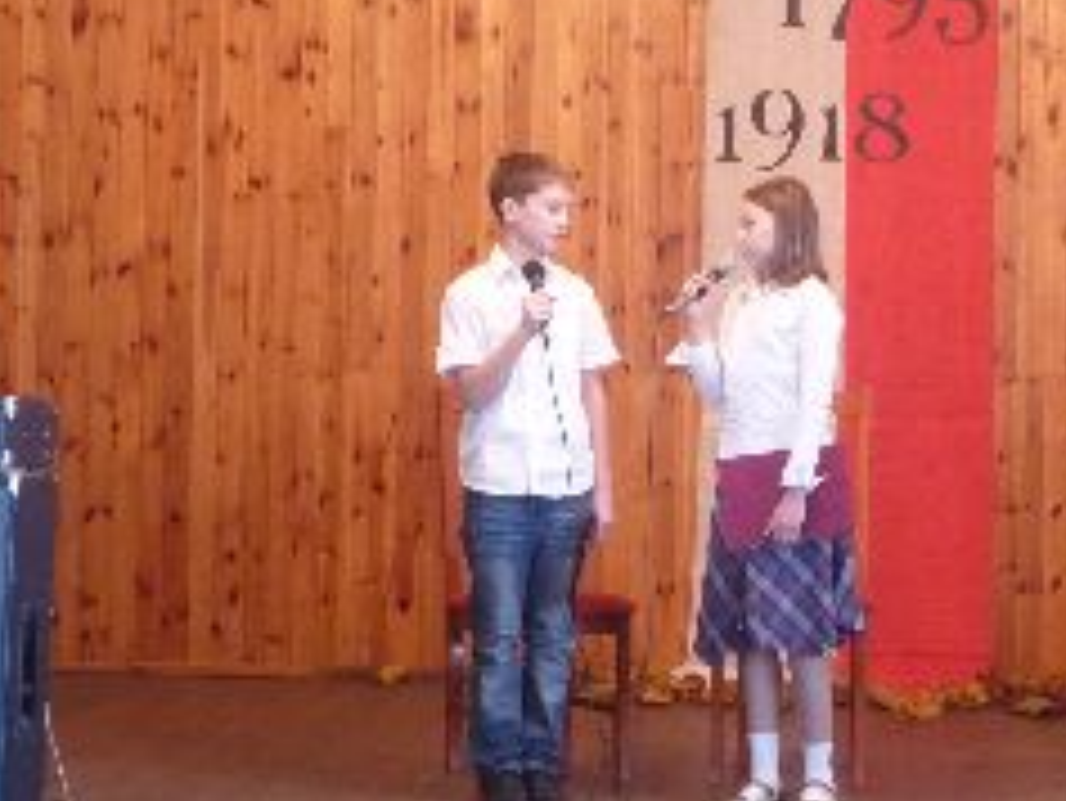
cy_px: 68
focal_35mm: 106
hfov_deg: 18.3
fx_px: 3266
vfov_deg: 13.8
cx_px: 900
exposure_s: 1/8
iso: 400
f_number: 4.5
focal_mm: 7.5
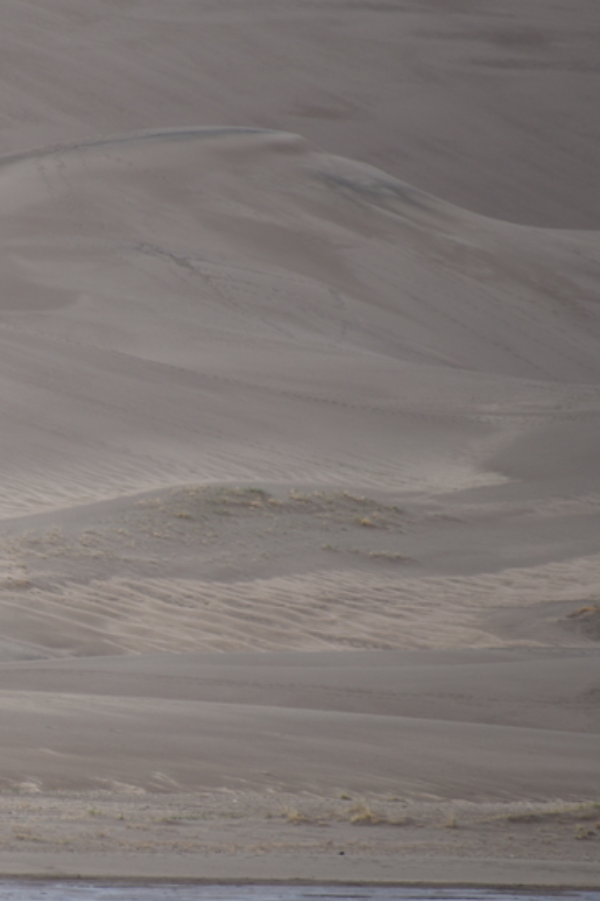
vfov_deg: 2.9
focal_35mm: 701
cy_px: 497
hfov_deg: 2.0
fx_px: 17535
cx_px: -324
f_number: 5.6
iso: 100
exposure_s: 1/640
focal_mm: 300
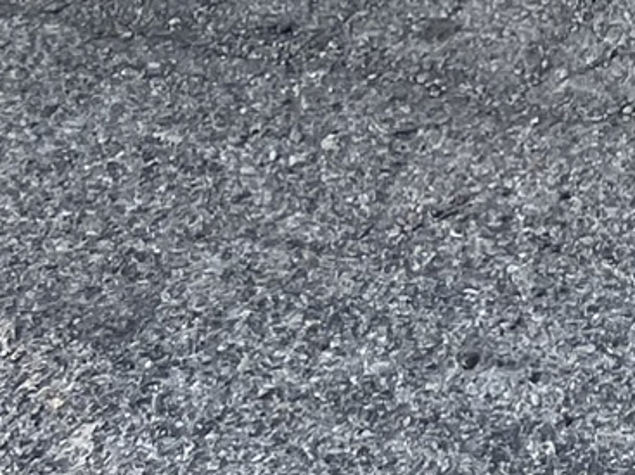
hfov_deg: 10.7
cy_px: -580
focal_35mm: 145
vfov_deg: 9.3
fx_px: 2659
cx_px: 1715
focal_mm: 4.2
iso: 32
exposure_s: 1/895
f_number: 1.6
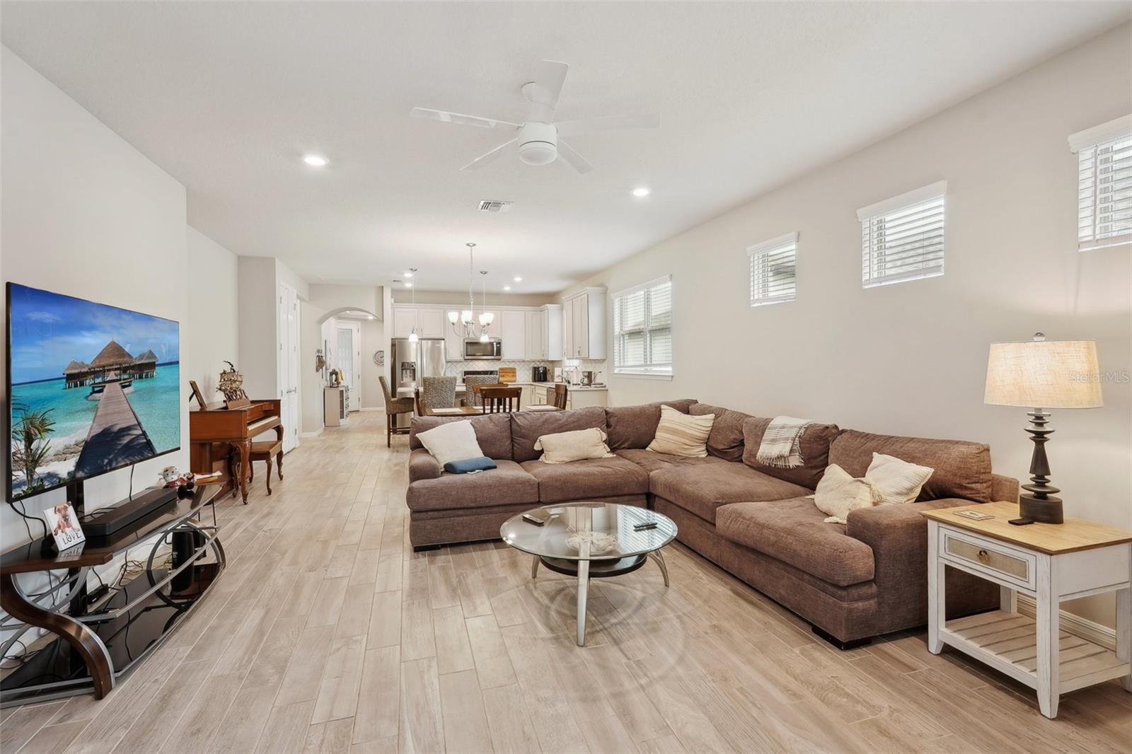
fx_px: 503
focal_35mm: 16
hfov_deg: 96.7
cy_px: 377
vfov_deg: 73.7
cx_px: 566
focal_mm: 16
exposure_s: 1/13
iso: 400
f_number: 8
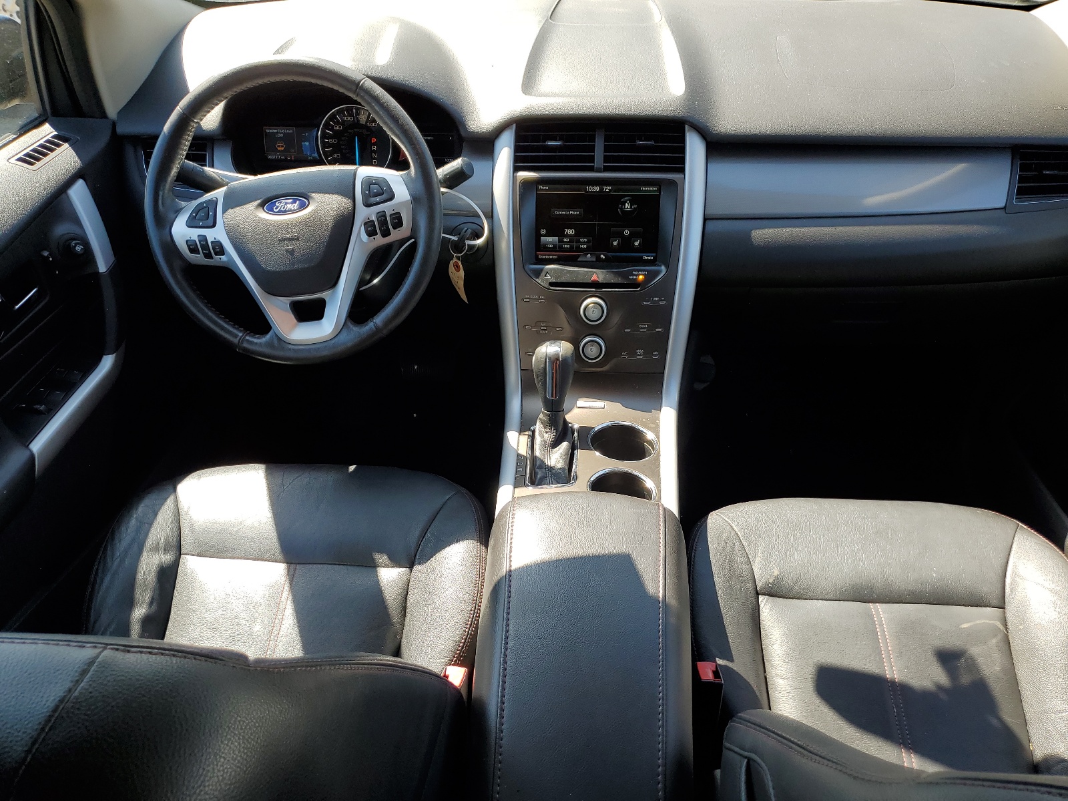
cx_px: 534
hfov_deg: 67.3
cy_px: 400
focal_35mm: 26
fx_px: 802
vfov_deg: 53.1
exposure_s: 1/476
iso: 50
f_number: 1.5
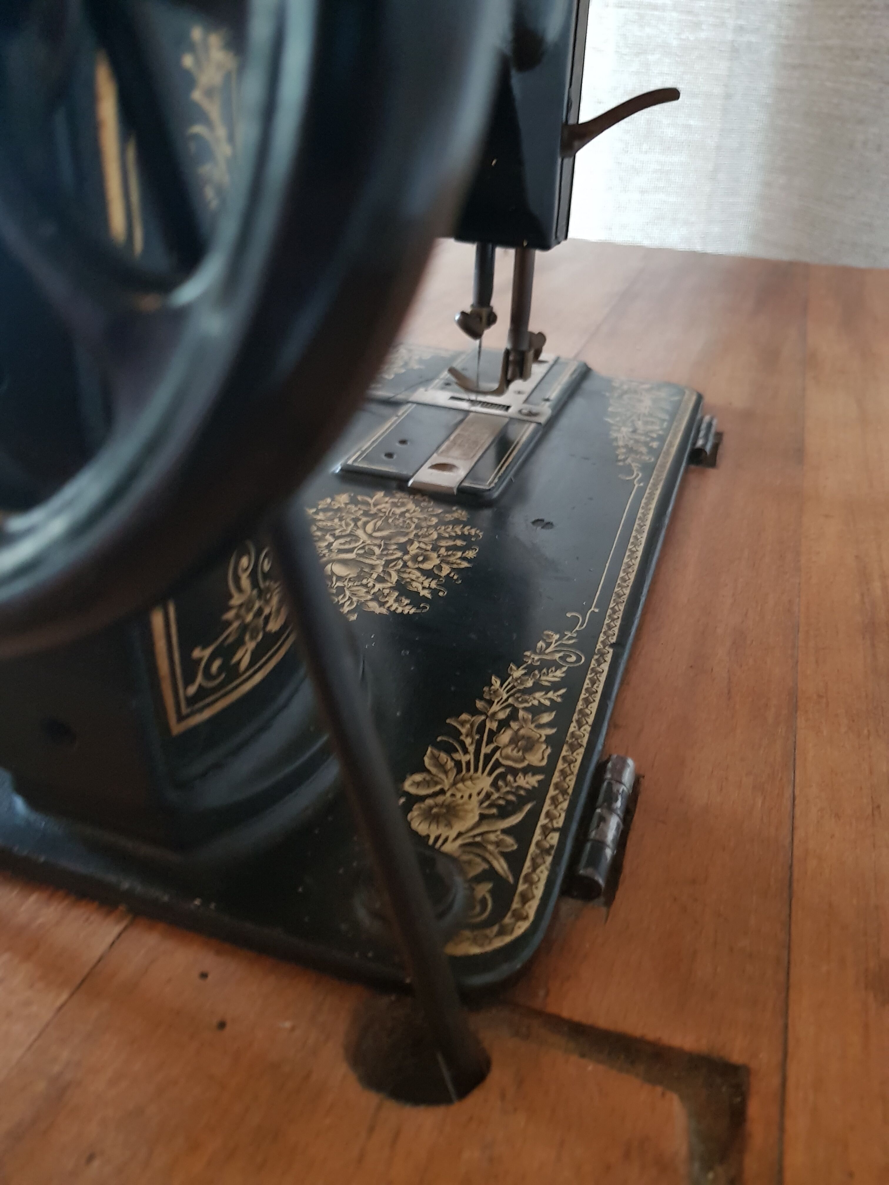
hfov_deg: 53.1
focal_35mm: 26
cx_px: 444
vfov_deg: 67.3
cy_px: 592
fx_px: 890
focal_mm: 4.2
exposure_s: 1/10
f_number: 1.7
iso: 250
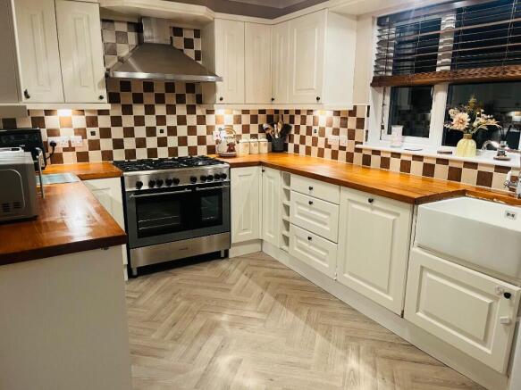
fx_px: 391
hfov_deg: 67.3
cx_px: 260
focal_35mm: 26
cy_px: 195
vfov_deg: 53.0
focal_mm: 5.1
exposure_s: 1/50
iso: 160
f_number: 1.6
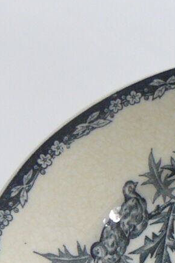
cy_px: 313
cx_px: 9
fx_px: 1289
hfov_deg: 7.7
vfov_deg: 11.4
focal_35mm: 177
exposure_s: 1/30
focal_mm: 6
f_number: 2.8
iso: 100
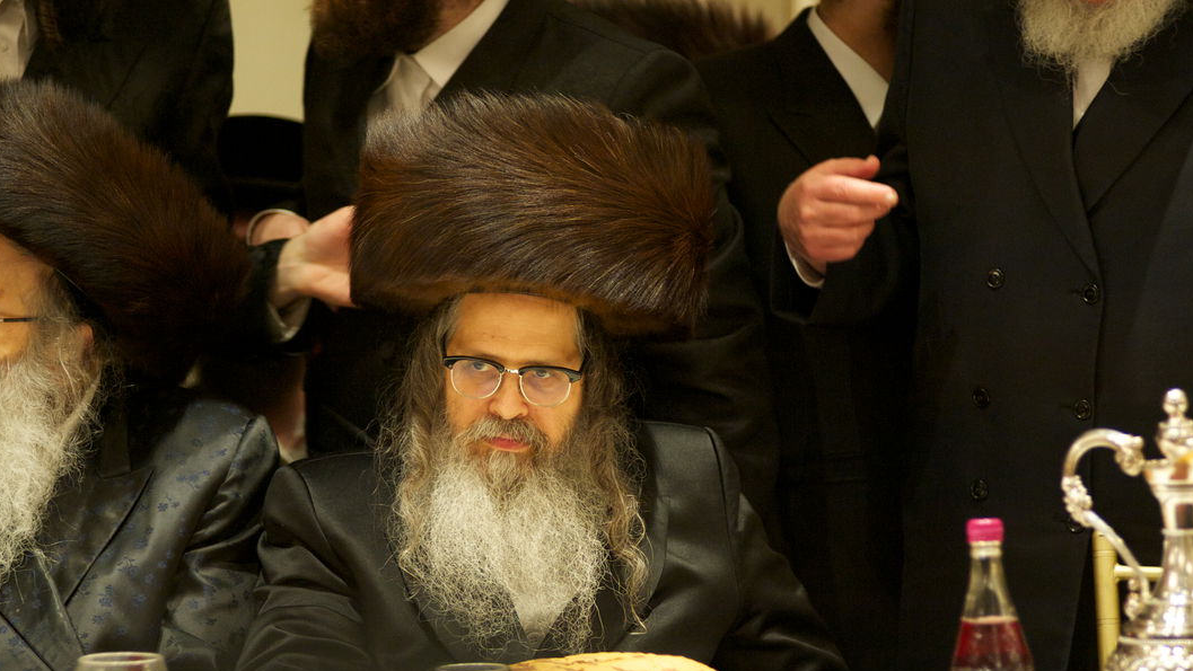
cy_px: 381
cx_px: 524
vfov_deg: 6.0
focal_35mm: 201
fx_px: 6359
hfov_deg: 10.7
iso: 3200
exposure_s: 1/125
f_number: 2.8
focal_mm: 145
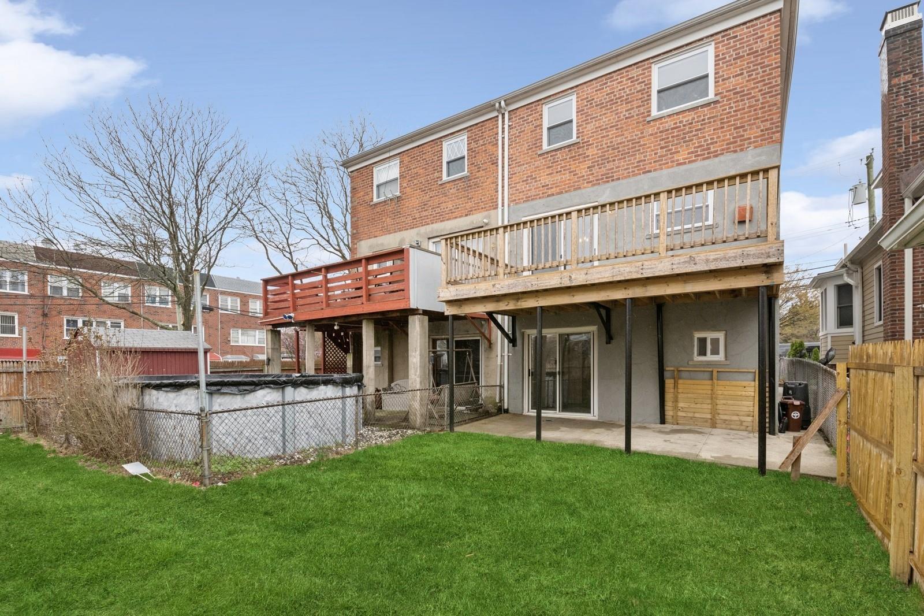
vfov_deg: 77.3
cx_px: 462
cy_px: 308
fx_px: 385
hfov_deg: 100.4
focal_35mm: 15
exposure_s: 1/250
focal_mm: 15
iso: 640
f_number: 14
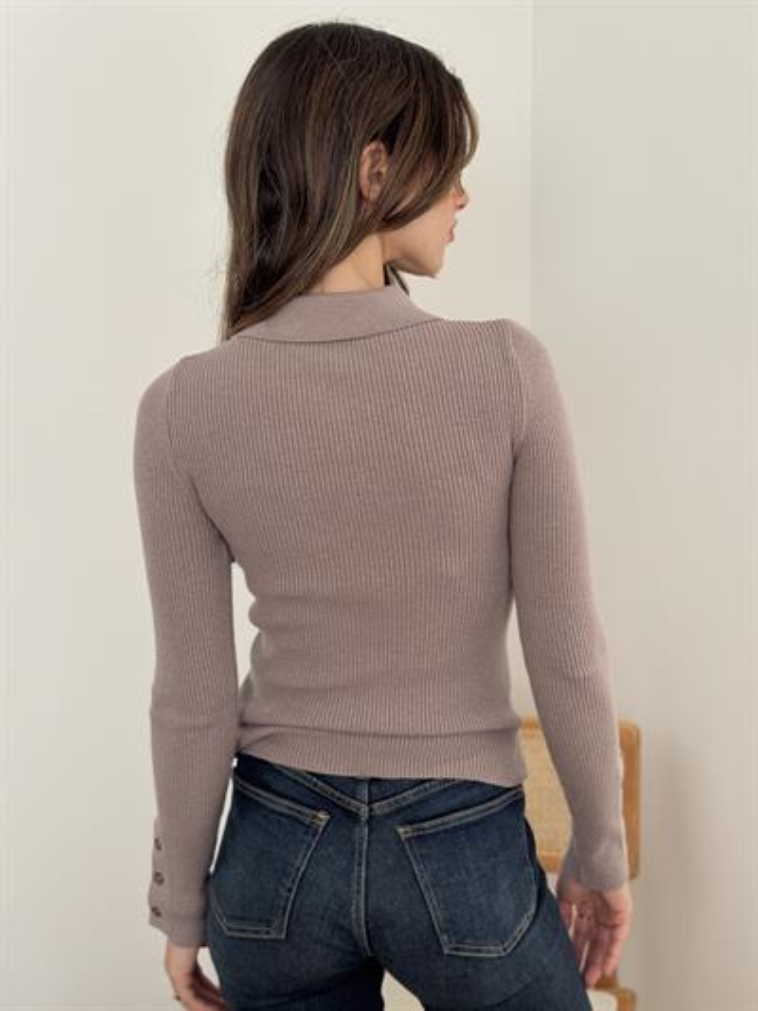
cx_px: 379
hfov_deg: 30.3
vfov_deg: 39.6
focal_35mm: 48
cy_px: 506
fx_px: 1401
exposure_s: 1/121
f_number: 1.78
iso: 100
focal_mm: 6.76
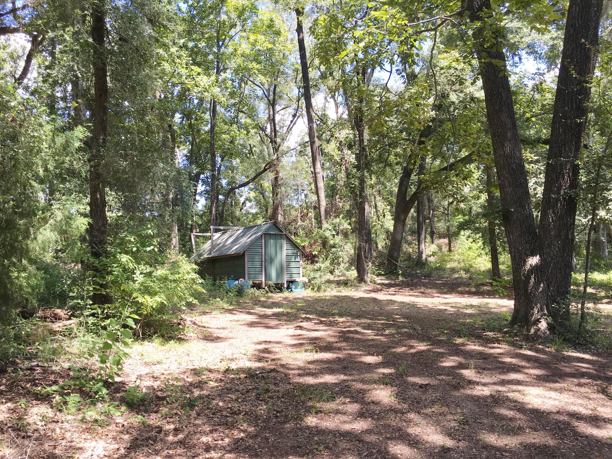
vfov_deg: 48.2
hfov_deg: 61.7
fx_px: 513
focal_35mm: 29
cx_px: 306
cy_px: 230
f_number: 2.2
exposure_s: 1/234
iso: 25
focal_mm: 4.15
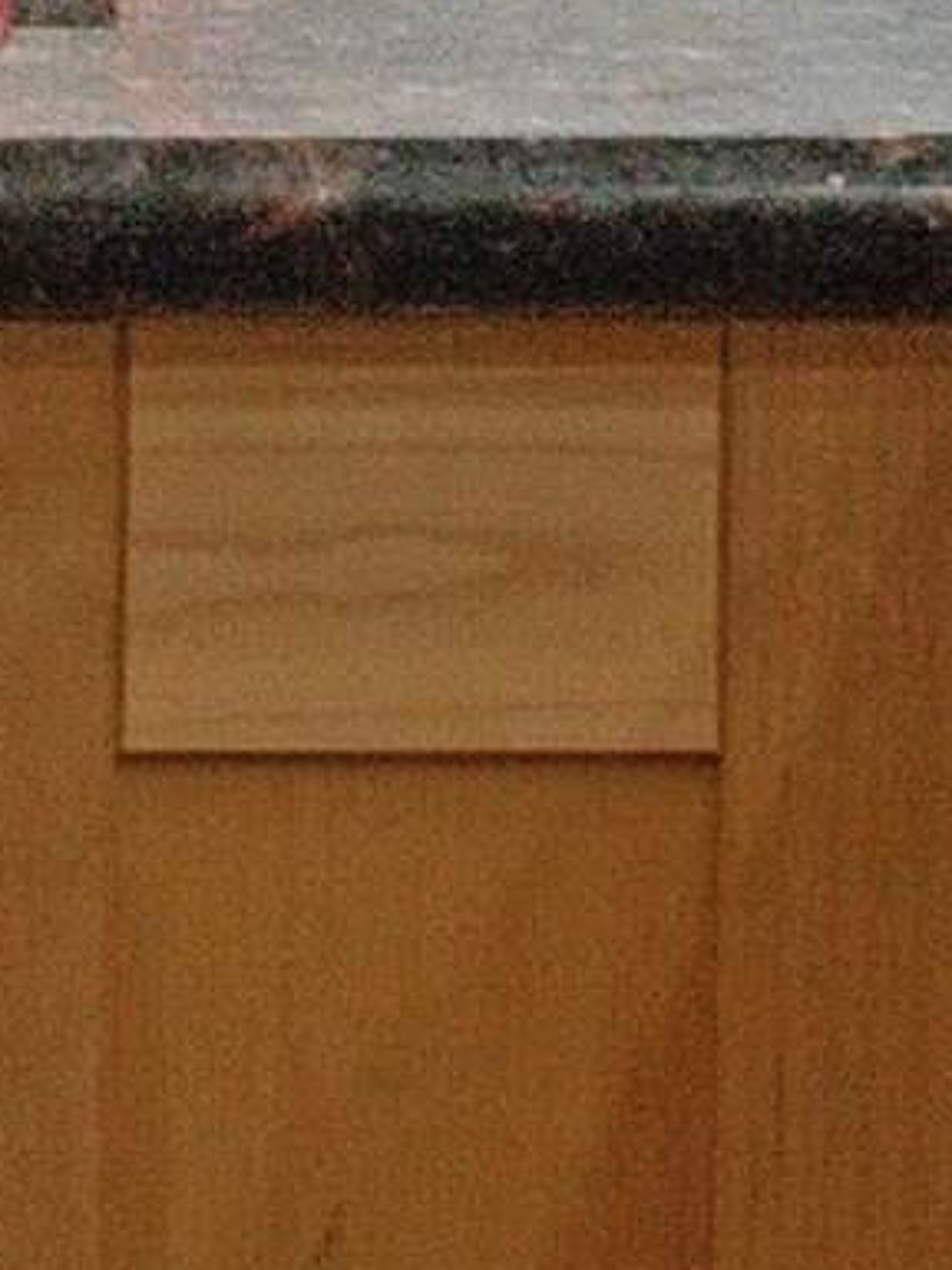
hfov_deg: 5.0
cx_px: -2350
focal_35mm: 277
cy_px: -1946
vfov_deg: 6.7
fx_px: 10157
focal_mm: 24.5
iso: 400
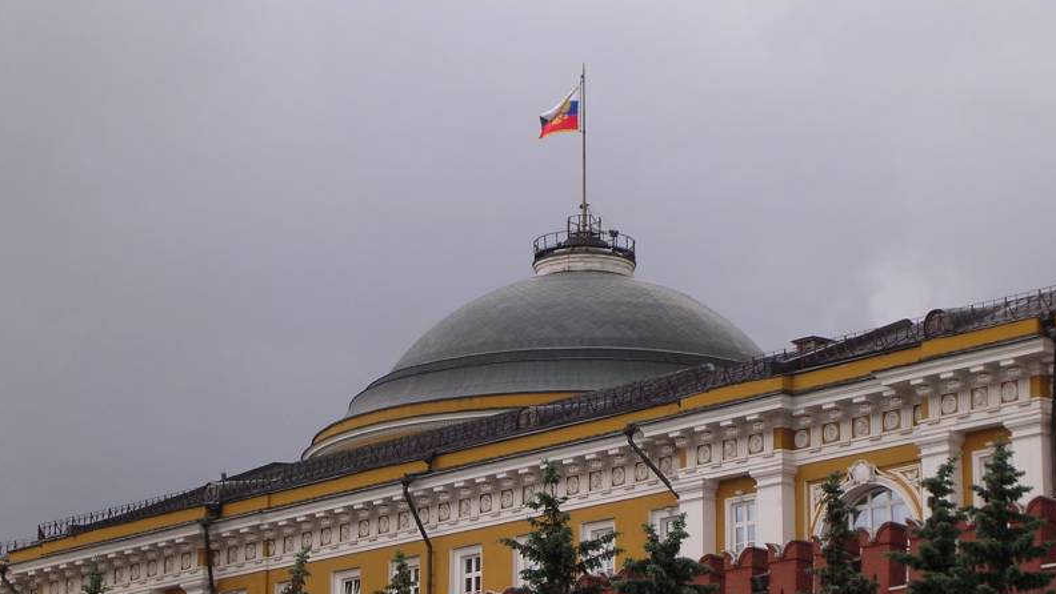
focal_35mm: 121
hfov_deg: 17.7
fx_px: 3389
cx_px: 528
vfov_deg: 10.0
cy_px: 302
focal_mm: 16.7
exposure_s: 1/254
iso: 100
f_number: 4.8
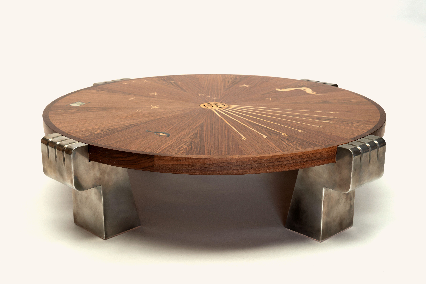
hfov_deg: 38.5
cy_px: 142
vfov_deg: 26.2
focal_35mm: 52
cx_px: 213
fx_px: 611
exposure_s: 1/50
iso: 200
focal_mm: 51.6
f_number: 8
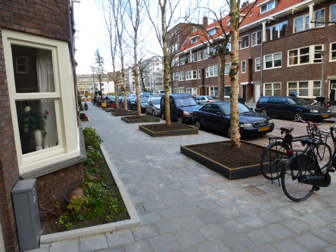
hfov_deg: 71.6
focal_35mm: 24
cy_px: 126
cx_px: 168
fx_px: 233
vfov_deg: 56.8
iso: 100
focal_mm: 4.3
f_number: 3.5
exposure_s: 1/125
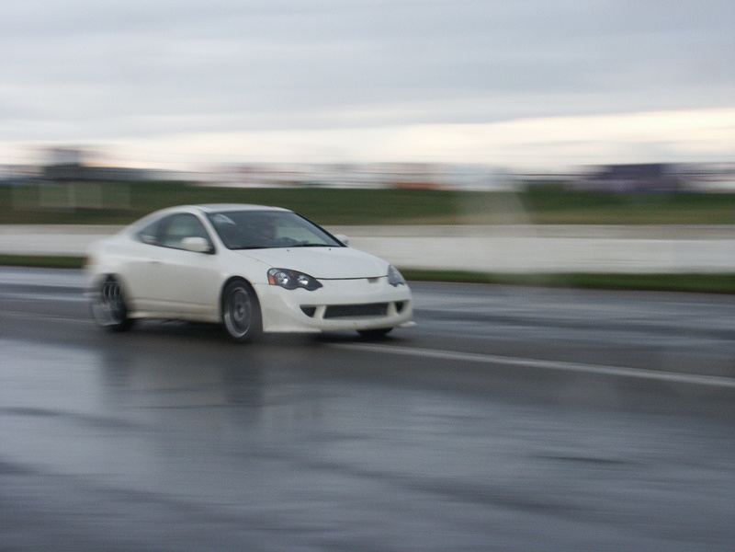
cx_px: 368
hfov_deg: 21.1
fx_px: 1975
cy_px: 276
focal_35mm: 93
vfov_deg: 15.9
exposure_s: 1/30
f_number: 8
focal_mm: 23.01
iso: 100
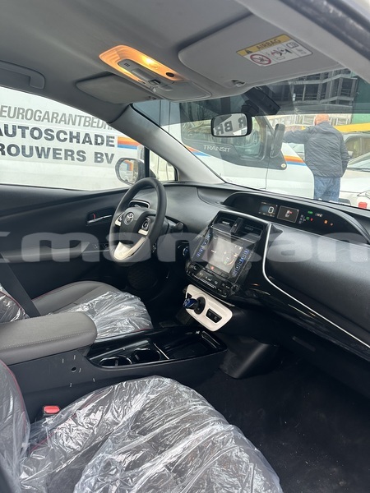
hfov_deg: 56.8
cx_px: 185
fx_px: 342
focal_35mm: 24
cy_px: 246
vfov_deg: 71.6
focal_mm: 6.86
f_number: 1.78
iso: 160
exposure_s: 1/121
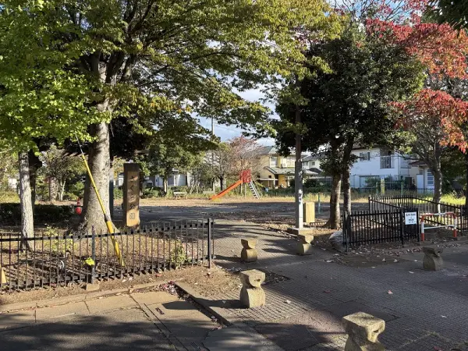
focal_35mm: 26
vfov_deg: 53.1
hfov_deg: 67.3
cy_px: 176
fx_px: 352
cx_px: 234
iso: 50
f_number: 1.6
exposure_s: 1/747
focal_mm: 5.96
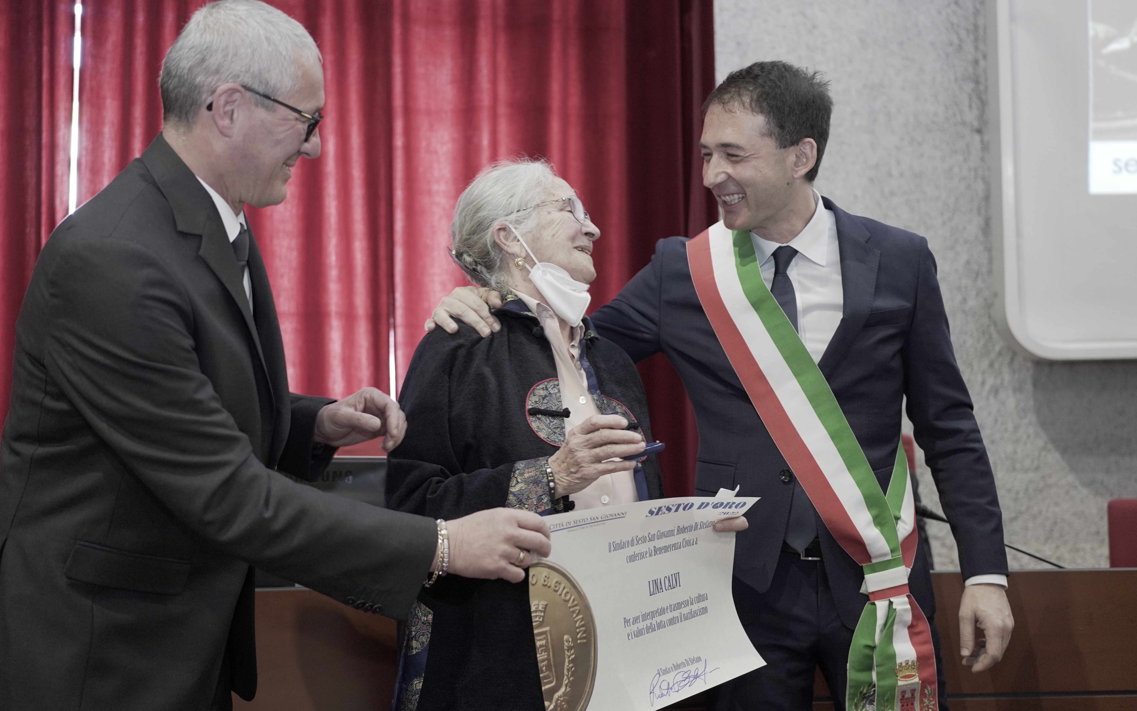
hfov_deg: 45.2
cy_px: 336
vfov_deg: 29.2
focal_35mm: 44
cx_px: 529
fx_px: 1363
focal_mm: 40
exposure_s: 1/100
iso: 3200
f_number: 2.5
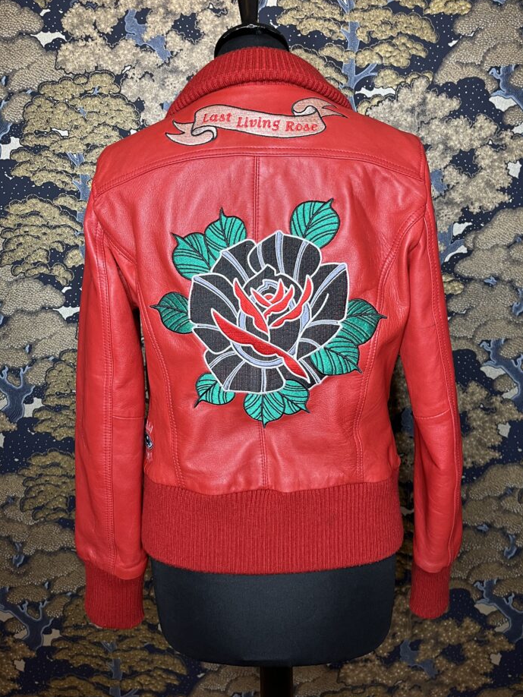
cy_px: 319
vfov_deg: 61.6
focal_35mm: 29
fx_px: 584
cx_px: 254
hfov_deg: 48.2
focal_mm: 5.1
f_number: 1.6
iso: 125
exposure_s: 1/50
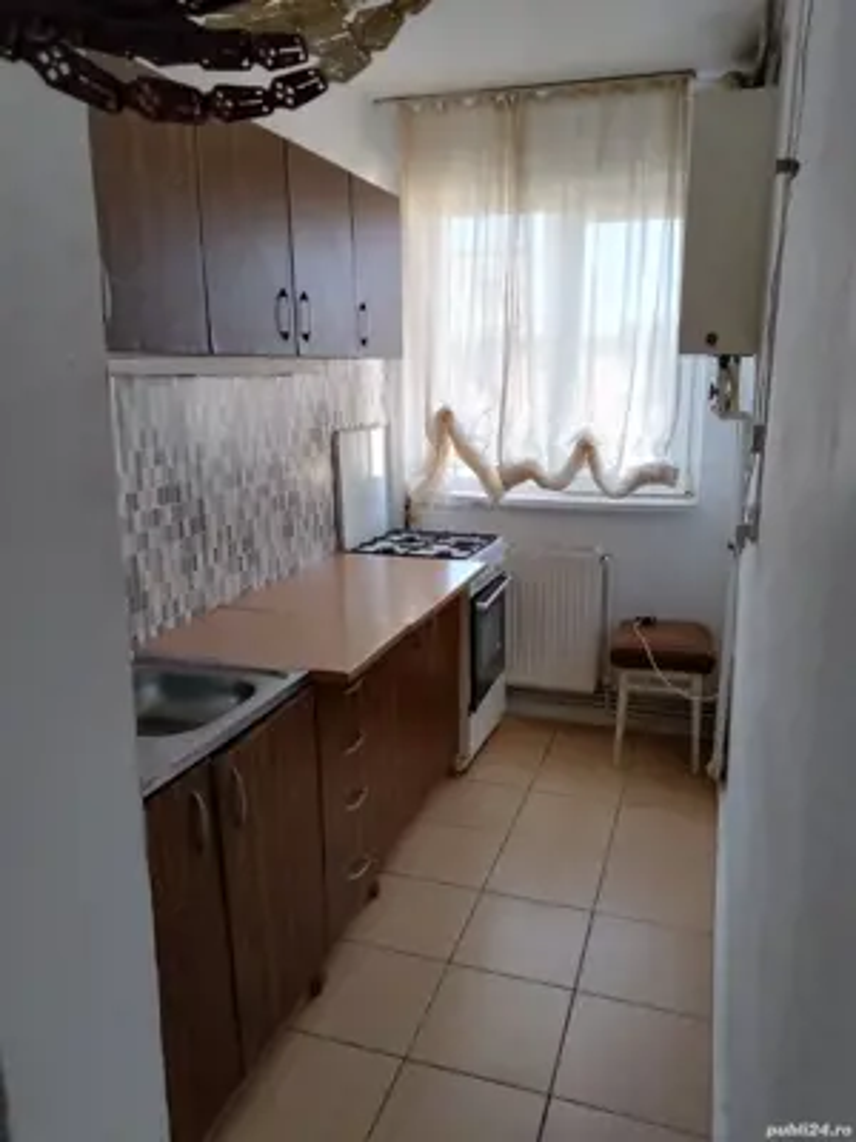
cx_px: 428
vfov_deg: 94.5
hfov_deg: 78.1
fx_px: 528
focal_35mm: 16
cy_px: 571
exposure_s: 1/100
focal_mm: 1.68
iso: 399
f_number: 1.9
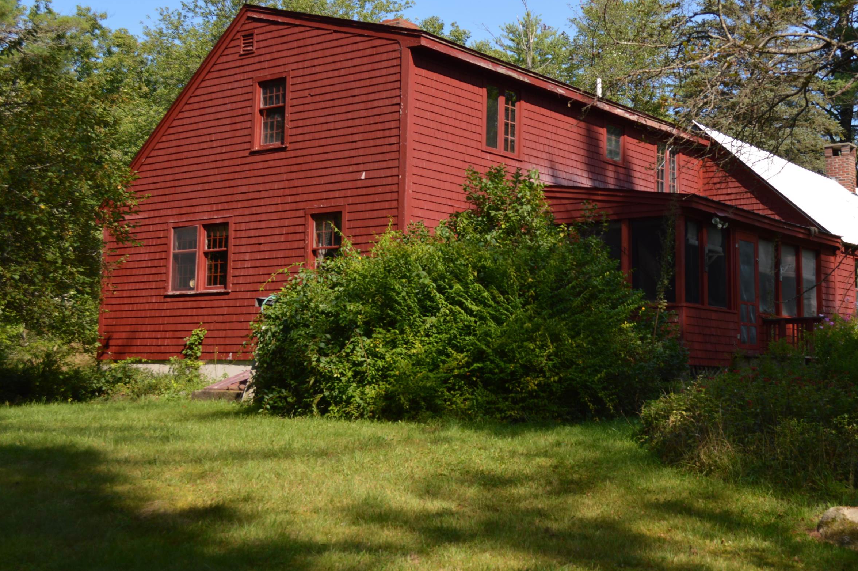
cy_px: 228
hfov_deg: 38.6
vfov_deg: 26.4
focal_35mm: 51
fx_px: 1214
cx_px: 549
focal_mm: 26
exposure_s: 1/200
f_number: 6.3
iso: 100
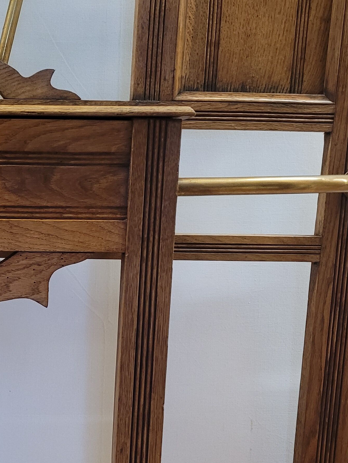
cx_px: -24
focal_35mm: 59
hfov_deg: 23.5
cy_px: 300
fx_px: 791
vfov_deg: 32.5
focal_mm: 5.4
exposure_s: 1/33
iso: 640
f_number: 1.8
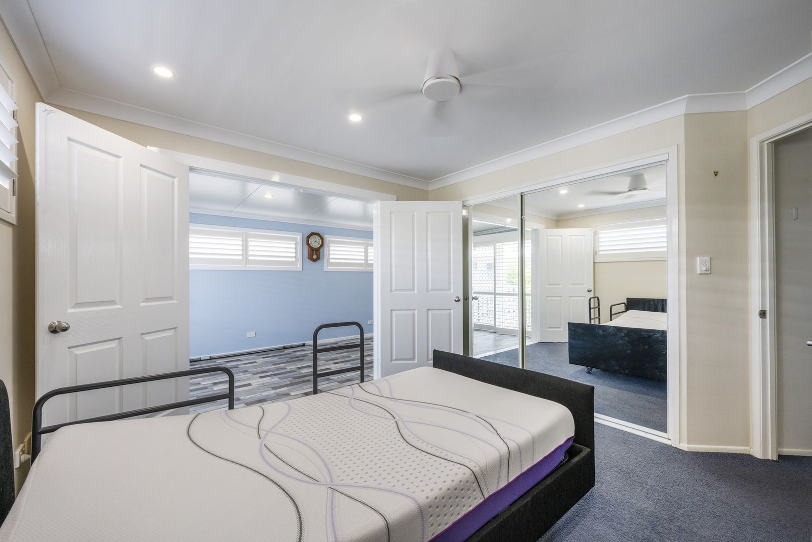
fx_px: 316
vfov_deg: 81.2
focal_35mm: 14
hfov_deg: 104.3
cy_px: 271
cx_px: 406
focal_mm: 14
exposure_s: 1/25
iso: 200
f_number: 9
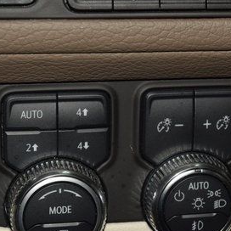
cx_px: 199
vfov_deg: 12.1
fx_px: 1087
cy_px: 85
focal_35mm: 144
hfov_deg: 12.1
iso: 100
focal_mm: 48
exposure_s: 1/60
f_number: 8
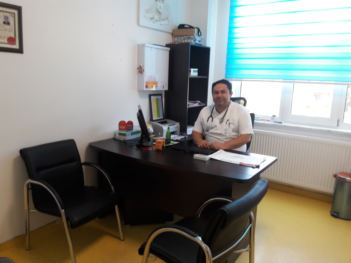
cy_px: 132
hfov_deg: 63.4
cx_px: 176
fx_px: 284
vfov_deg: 49.7
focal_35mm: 28
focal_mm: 3.7
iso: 80
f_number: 1.9
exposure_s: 1/33
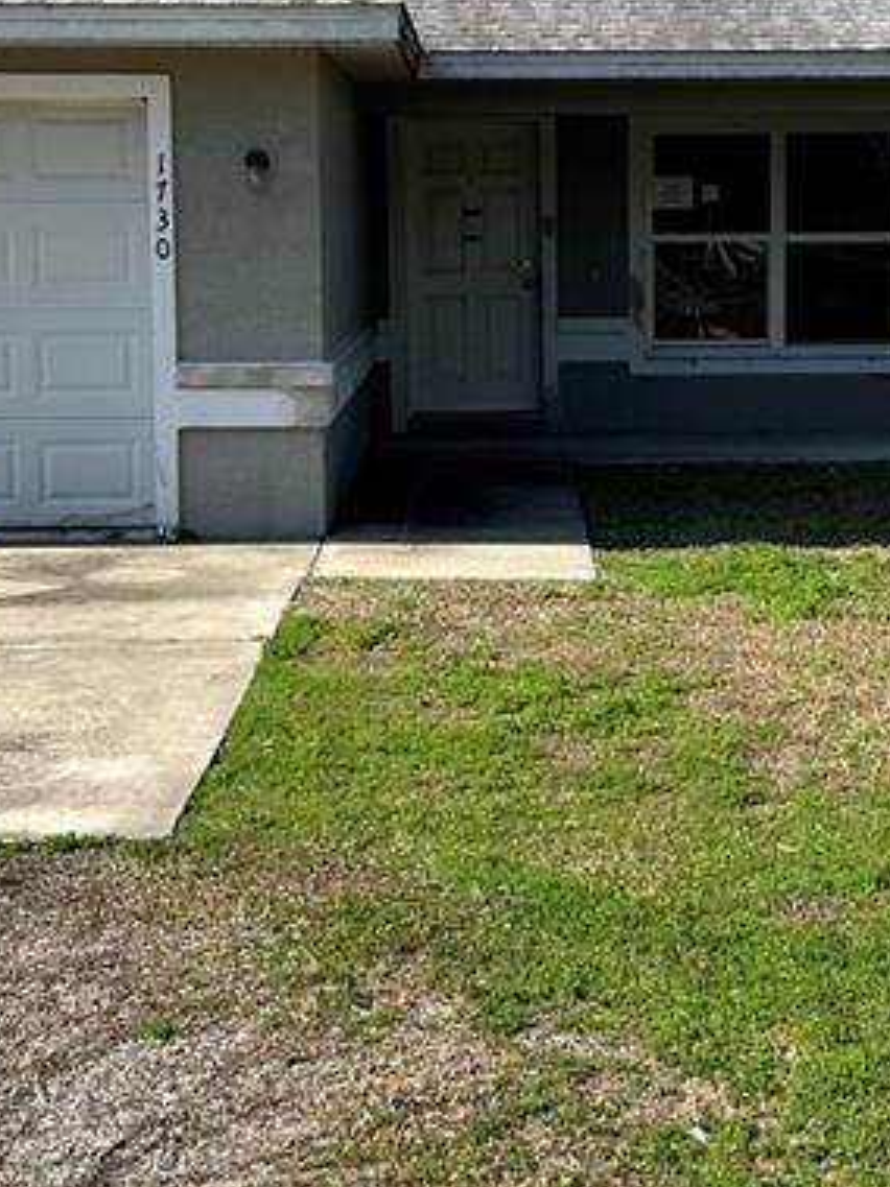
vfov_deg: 25.6
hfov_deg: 19.3
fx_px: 2607
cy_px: 432
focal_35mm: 76
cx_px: 564
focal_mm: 6.86
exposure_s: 1/3058
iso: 80
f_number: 1.78
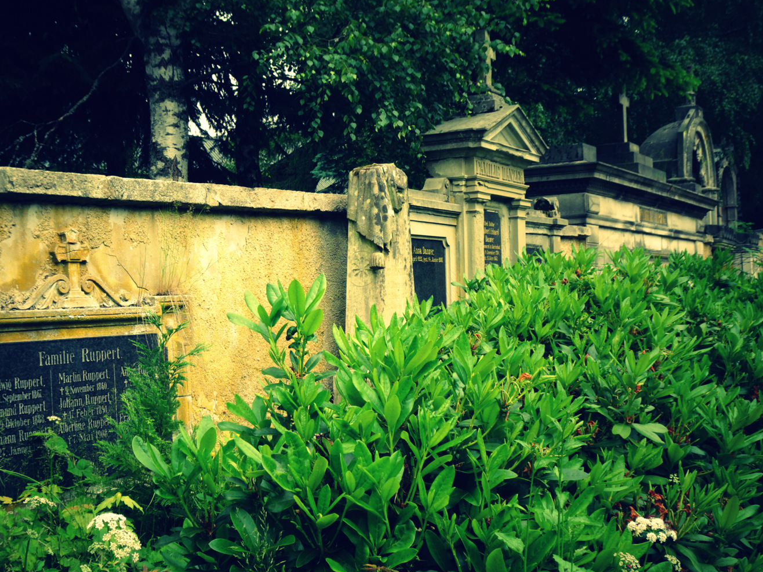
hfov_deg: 42.0
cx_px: 334
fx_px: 992
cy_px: 296
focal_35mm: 45
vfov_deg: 32.2
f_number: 4
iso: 80
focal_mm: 6.37
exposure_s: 1/320
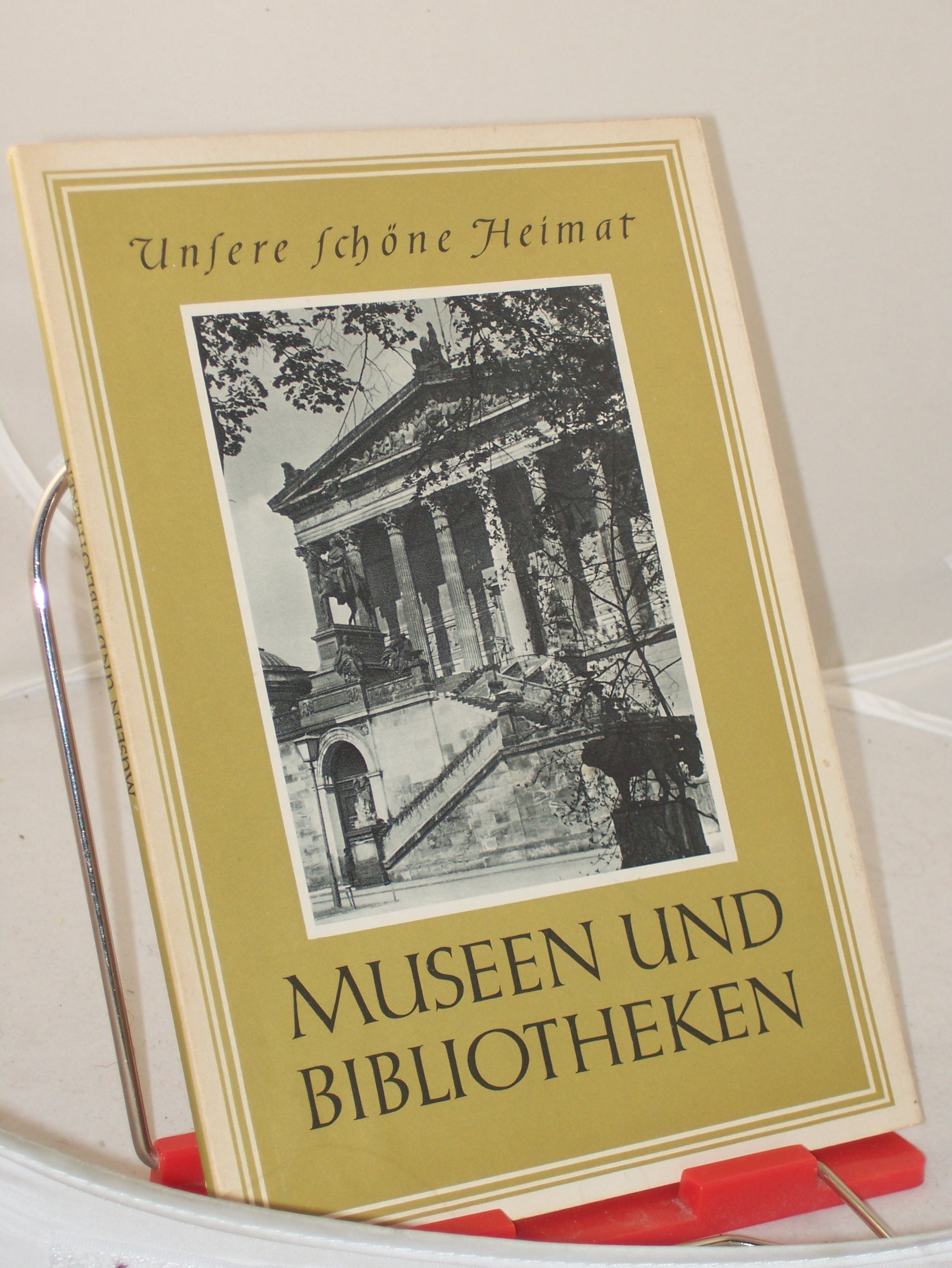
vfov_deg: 23.8
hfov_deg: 18.0
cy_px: 634
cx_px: 476
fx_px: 3003
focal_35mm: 82
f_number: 4
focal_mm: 13.6
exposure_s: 1/80
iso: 80
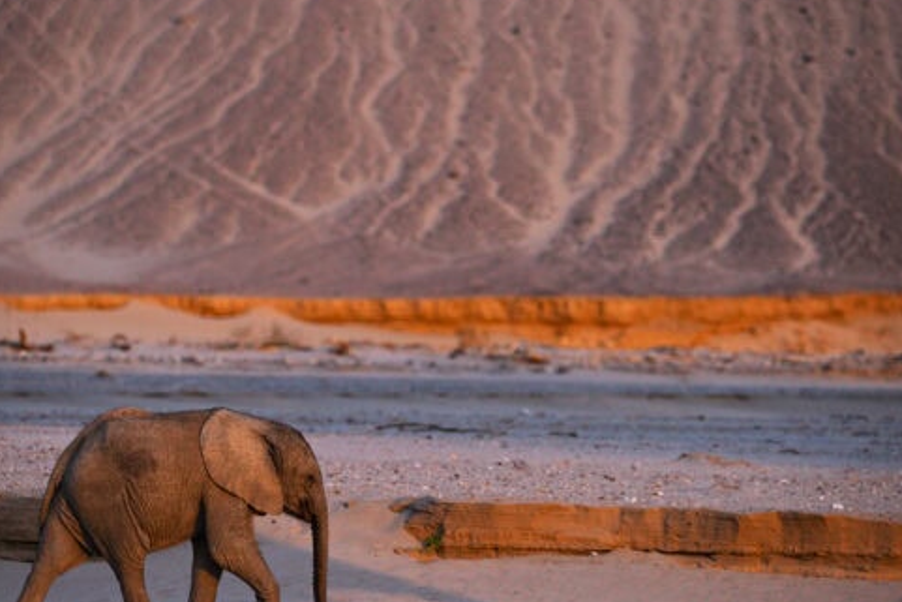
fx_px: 8822
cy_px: 324
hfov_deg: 5.9
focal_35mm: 352
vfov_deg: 3.9
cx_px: 470
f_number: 5
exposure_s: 1/1250
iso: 500
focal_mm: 240
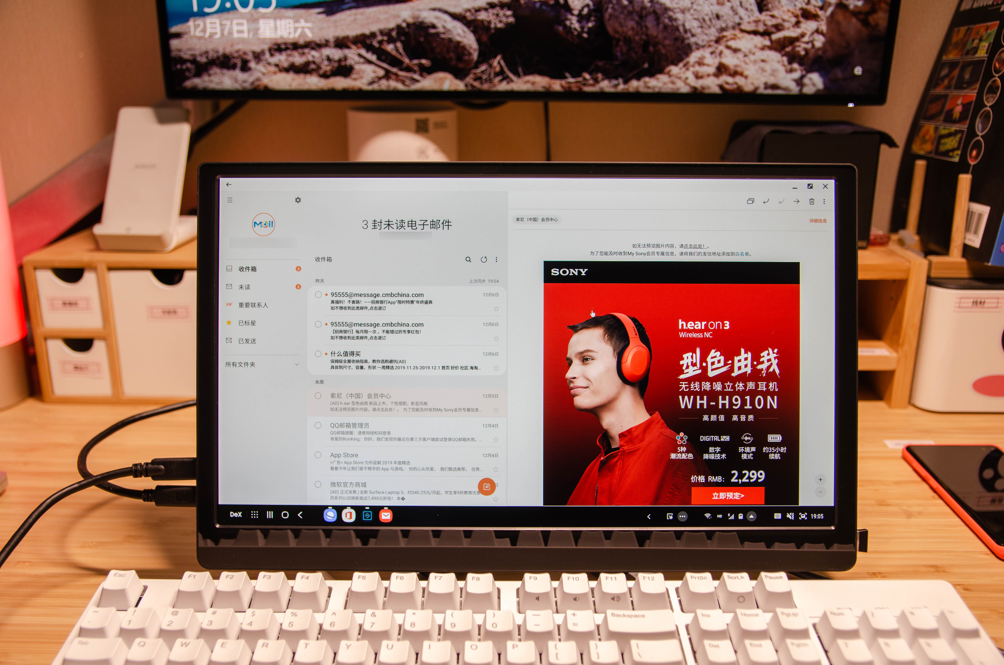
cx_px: 502
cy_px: 332
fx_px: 918
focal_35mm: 33
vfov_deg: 39.8
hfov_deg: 57.3
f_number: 3.5
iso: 200
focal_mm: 22
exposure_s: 1/30
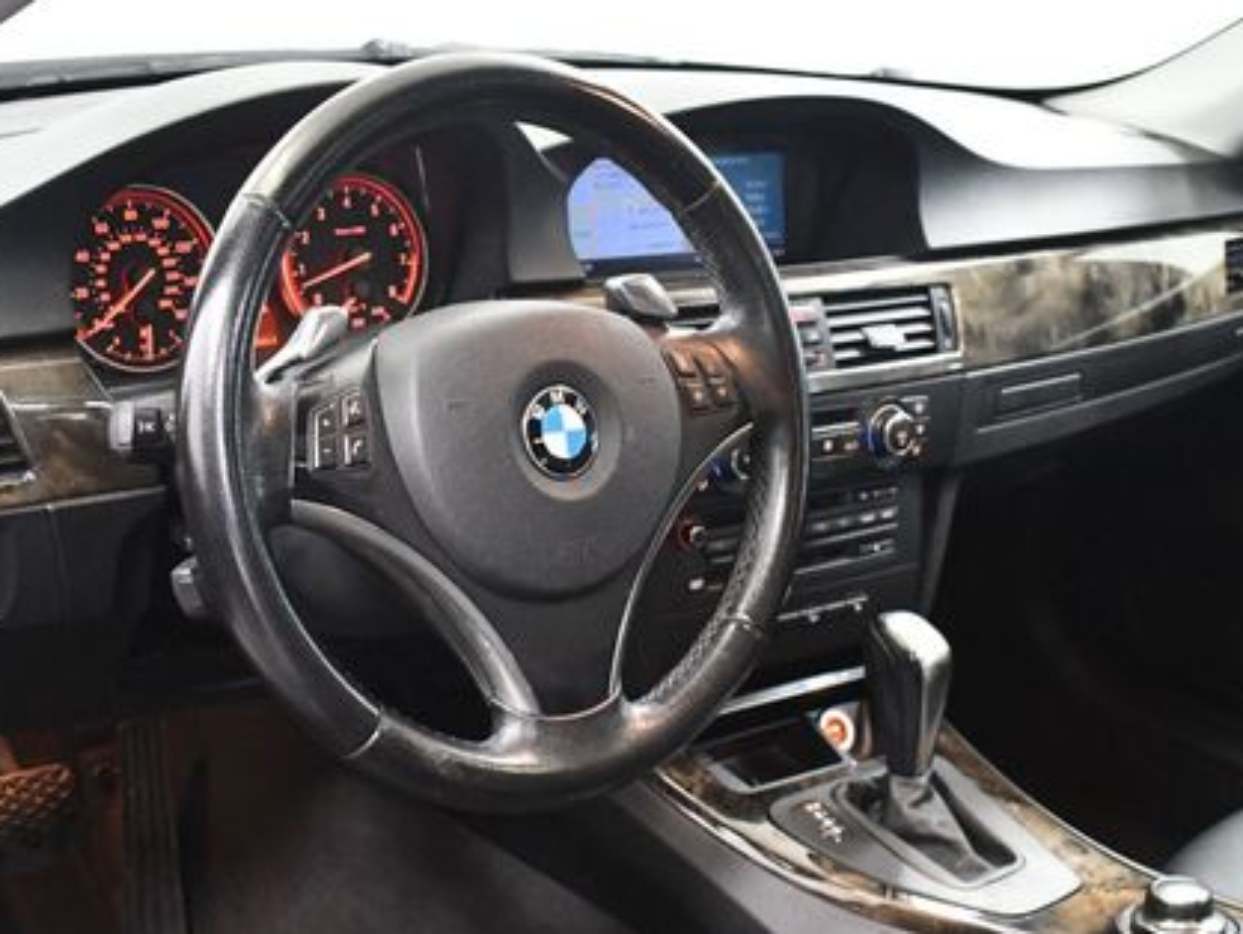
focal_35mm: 53
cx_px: 598
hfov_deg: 36.1
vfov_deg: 27.5
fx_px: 1904
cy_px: 509
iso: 4500
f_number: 3.5
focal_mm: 18
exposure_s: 1/60
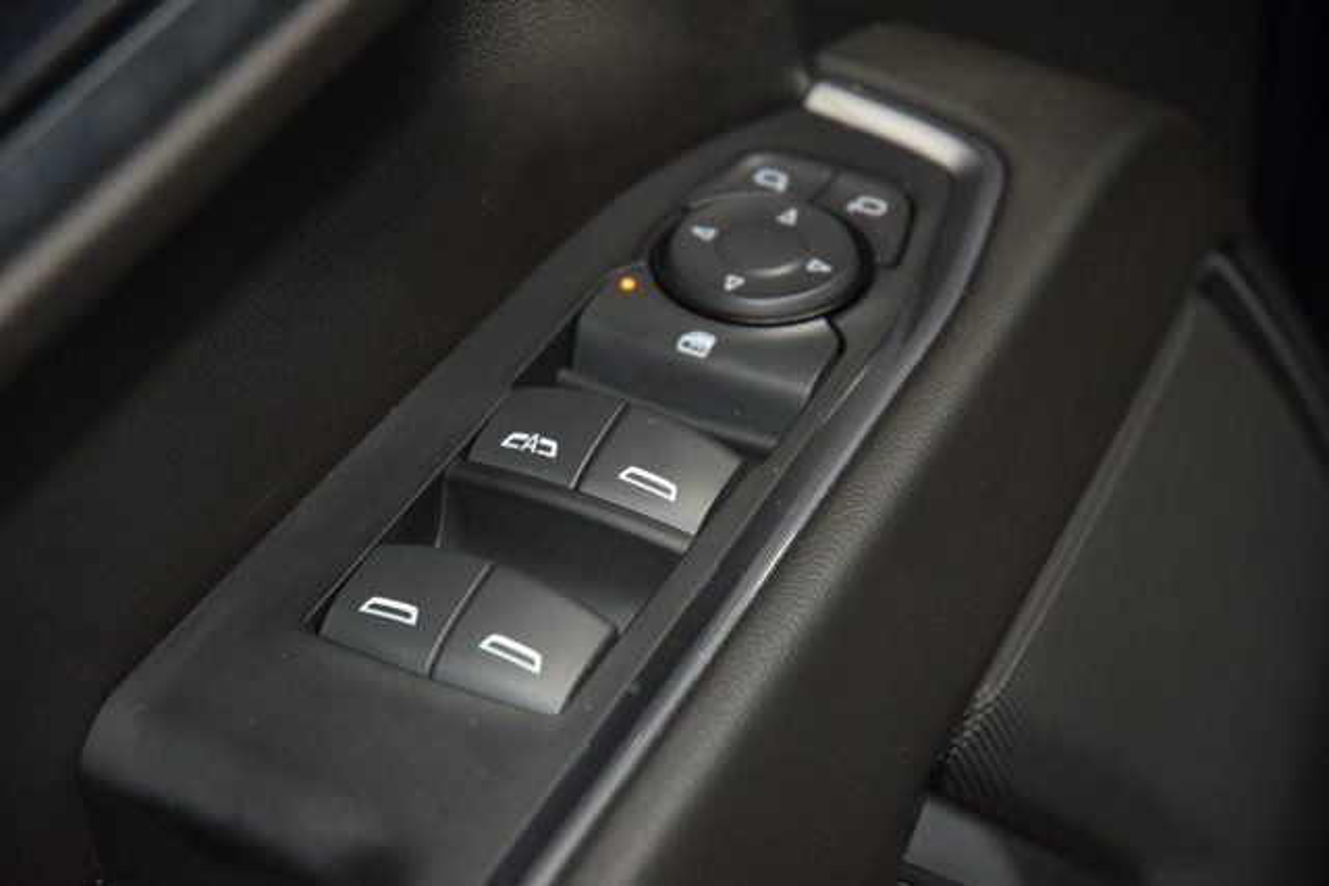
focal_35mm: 105
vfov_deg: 13.0
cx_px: 664
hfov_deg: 19.5
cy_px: 443
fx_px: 3877
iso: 1600
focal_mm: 70
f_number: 4.5
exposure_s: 1/60
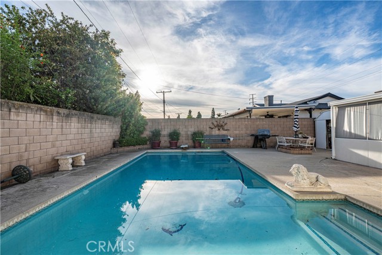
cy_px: 128
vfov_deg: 73.8
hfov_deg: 96.7
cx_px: 191
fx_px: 170
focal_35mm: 16
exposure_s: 1/640
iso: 250
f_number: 9
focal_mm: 16
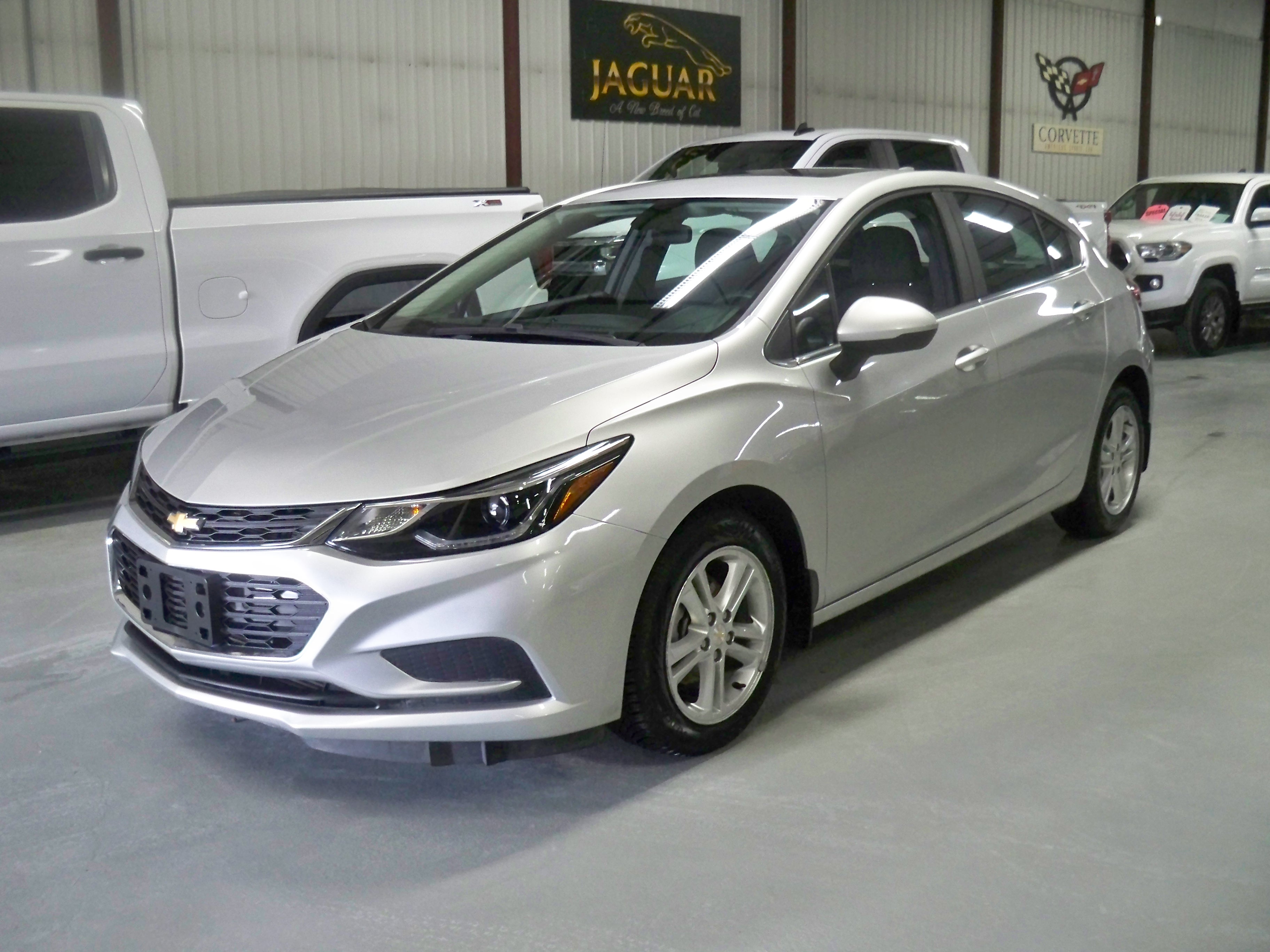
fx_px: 1284
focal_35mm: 35
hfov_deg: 52.6
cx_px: 635
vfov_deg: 40.7
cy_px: 476
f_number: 3.1
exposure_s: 1/60
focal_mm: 6.3
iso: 400
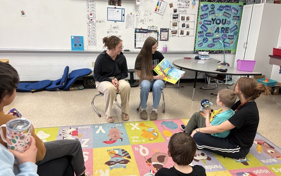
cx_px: 142
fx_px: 214
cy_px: 91
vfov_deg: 44.5
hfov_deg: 66.5
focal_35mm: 28
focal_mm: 5.96
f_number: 1.6
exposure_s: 1/60
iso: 125
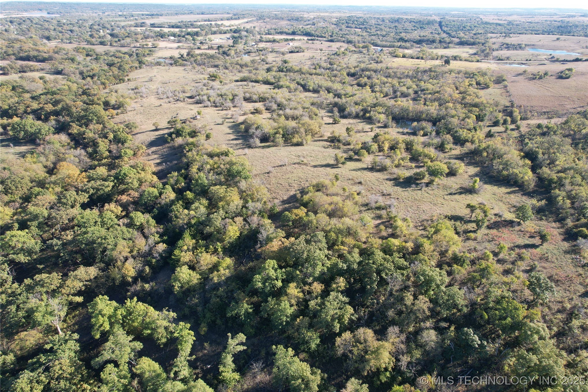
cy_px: 196
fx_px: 359
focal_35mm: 22
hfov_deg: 78.6
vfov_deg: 57.2
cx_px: 294
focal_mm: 8.38
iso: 110
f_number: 2.8
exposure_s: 1/500
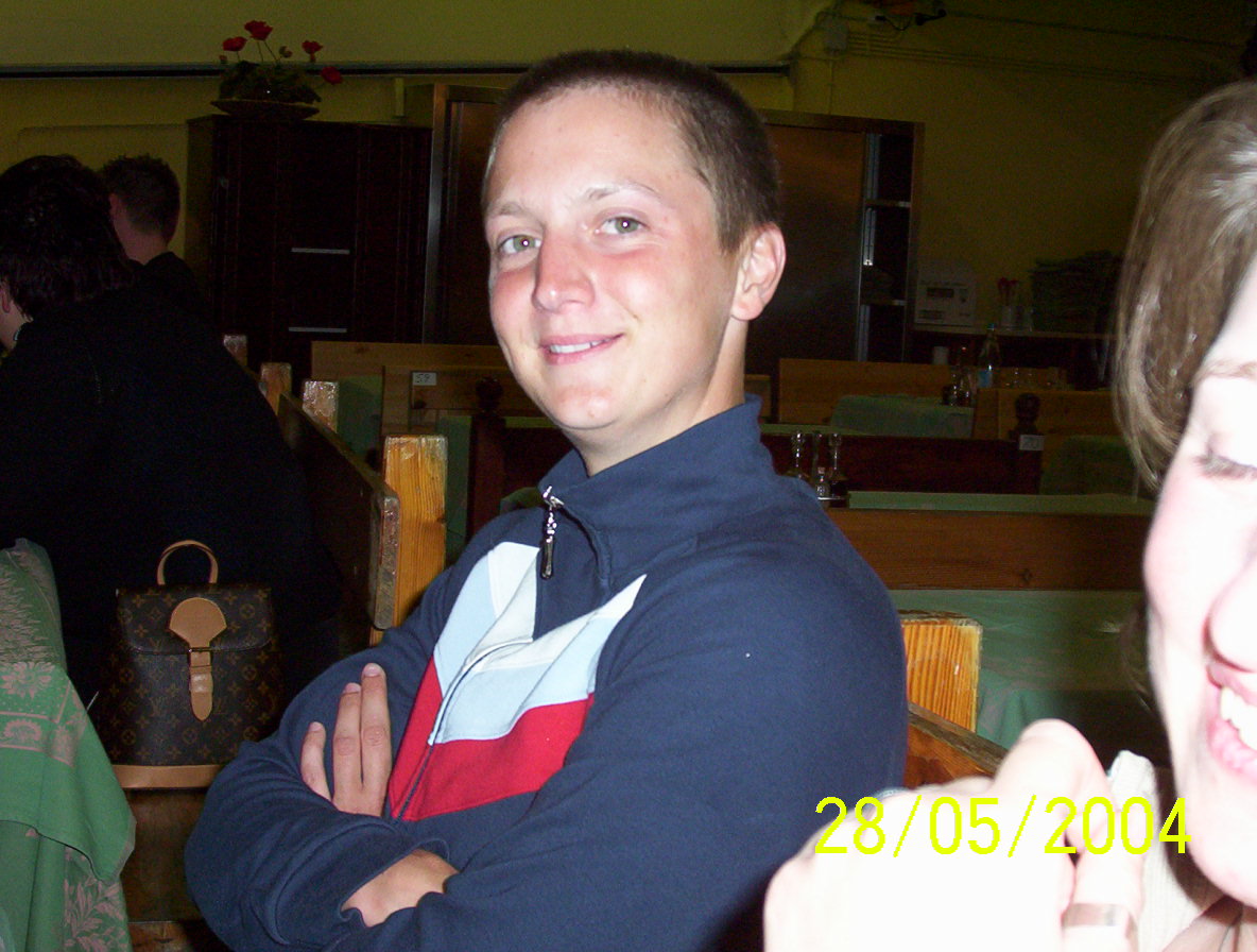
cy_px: 476
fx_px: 2404
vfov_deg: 22.4
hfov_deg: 29.3
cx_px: 628
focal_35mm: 66
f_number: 3.26
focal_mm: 8.74
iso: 140
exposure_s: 1/80.5
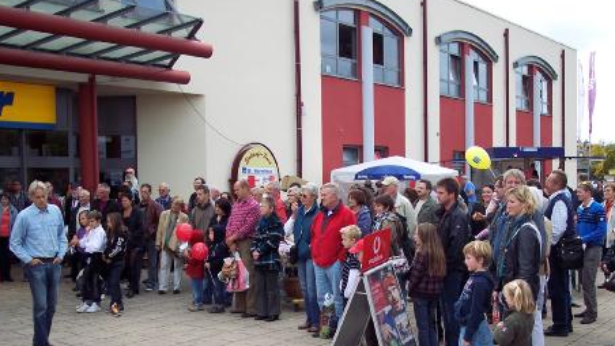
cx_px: 306
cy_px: 240
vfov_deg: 25.2
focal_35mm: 47
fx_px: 766
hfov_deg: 43.7
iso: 100
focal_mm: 8
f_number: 3.4
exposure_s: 1/350
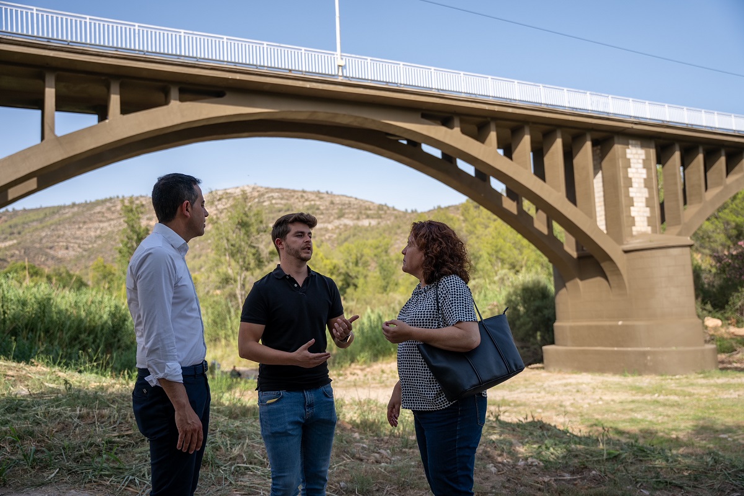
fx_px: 678
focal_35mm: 33
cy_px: 248
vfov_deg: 40.2
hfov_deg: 57.5
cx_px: 372
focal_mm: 32.8
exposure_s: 1/1250
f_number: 2.8
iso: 100
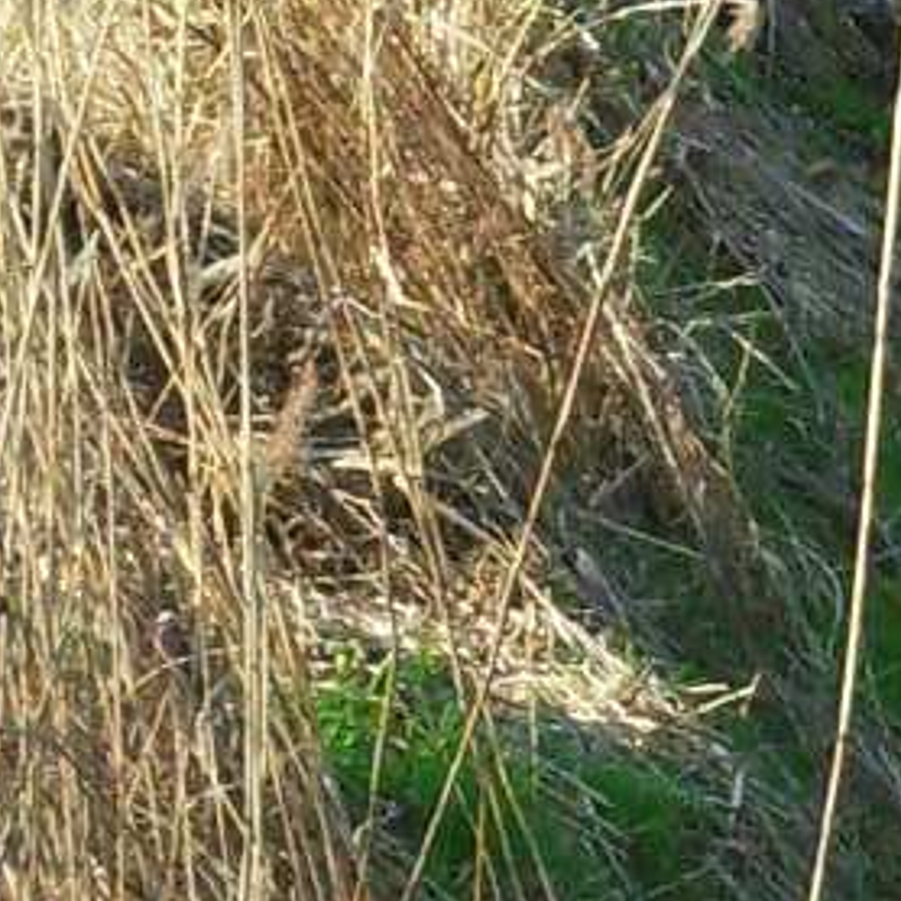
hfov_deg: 1.9
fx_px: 26650
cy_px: 1115
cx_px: 2275
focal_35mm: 905
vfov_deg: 1.9
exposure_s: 1/125
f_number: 5.6
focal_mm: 19.3
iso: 80
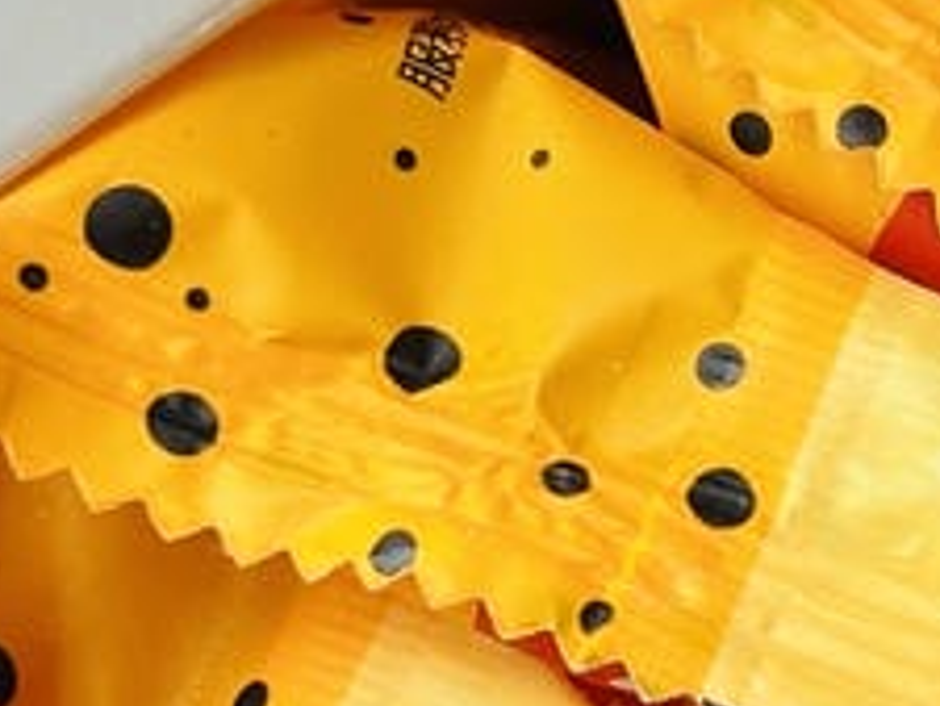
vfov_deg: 5.8
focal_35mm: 256
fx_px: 6955
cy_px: 760
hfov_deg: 7.6
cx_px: 1404
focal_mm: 6.86
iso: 50
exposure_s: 1/166
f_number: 1.78
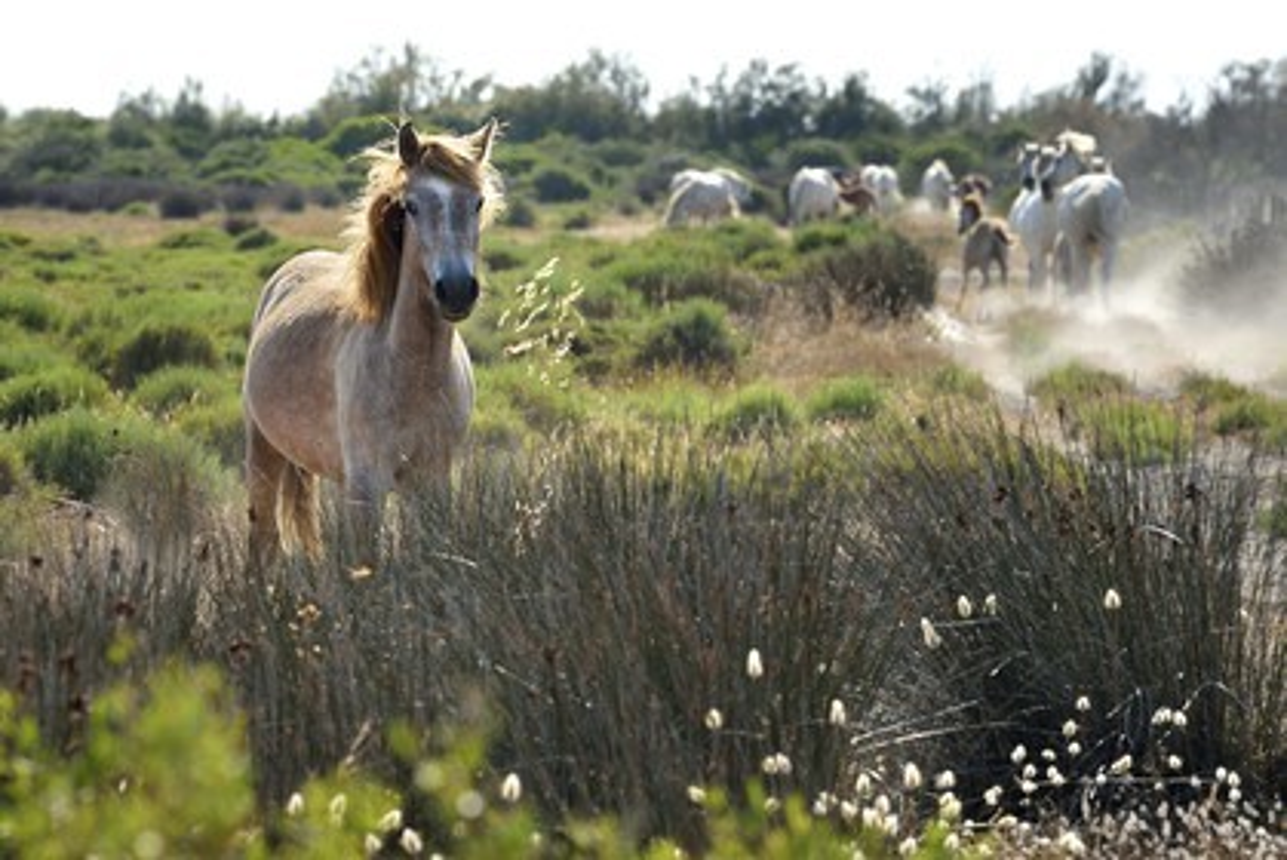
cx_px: 644
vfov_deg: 6.9
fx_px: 7155
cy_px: 430
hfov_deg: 10.3
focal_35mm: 200
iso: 200
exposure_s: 1/500
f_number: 9
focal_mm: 200
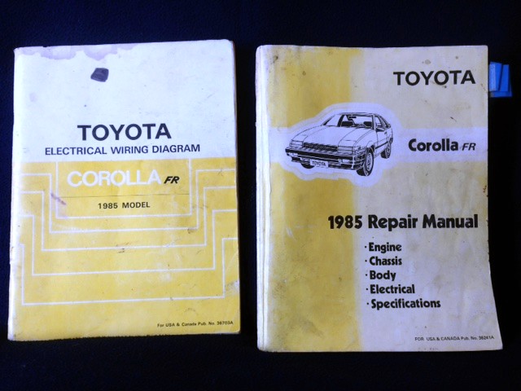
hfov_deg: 55.4
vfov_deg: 42.9
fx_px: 497
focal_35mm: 33
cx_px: 260
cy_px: 196
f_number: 2.4
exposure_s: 1/20
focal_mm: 4.12
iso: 50
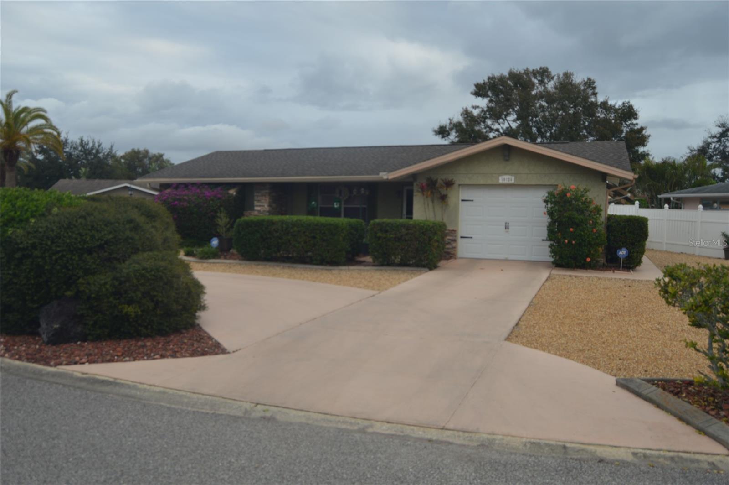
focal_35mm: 27
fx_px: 546
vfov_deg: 47.8
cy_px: 242
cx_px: 364
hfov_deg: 67.4
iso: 140
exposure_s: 1/125
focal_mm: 18
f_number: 5.6
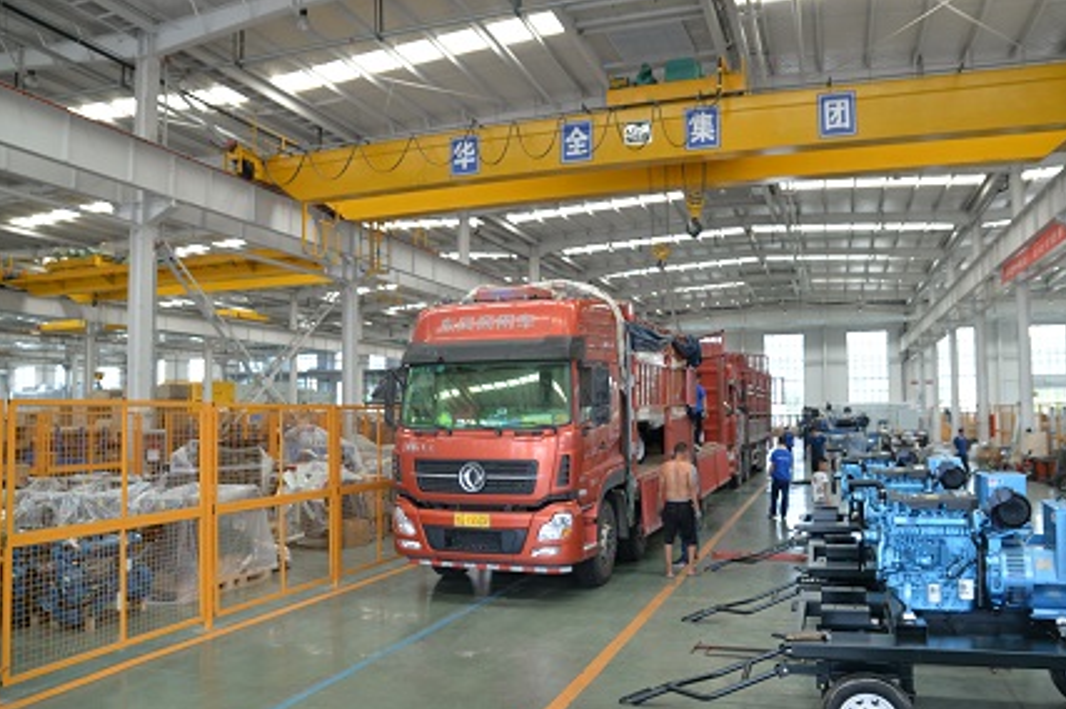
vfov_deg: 47.8
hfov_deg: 67.3
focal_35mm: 27
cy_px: 374
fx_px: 799
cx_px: 587
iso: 640
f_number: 3.2
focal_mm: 24
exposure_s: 1/40
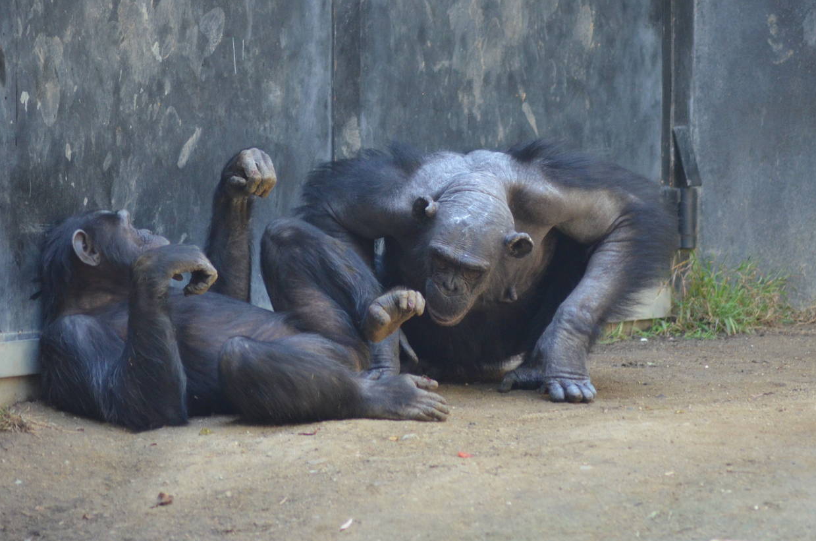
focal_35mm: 465
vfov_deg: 2.9
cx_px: 411
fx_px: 10520
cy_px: 236
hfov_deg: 4.4
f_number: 5
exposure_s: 1/250
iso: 1600
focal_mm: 240
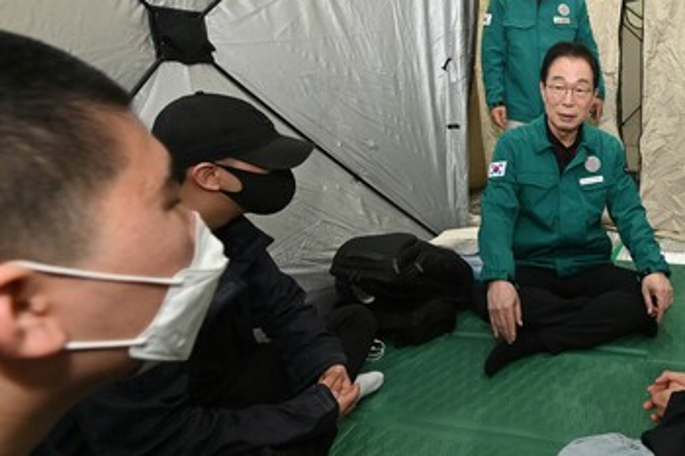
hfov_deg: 65.4
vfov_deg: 52.8
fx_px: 456
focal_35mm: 24
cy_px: 190
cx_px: 571
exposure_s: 1/200
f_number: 6.3
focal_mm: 14
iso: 3200
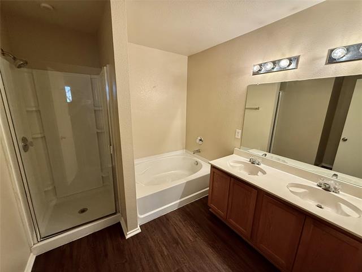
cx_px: 181
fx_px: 146
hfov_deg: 102.1
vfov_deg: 85.7
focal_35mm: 14
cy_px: 136
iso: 200
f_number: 2.2
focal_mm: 2.22
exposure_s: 1/60
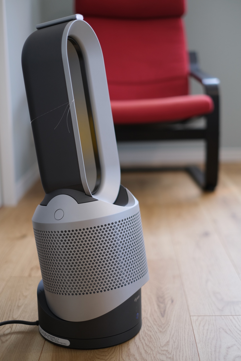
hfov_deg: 25.5
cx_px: 120
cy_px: 180
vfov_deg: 37.5
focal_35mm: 53
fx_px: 532
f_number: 1.4
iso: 320
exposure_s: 1/240
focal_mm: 35
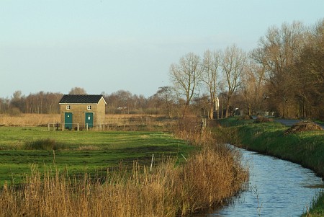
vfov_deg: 9.4
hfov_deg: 13.9
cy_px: 108
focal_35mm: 147
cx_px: 162
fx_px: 1324
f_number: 11
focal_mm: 98
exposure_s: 1/250
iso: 400
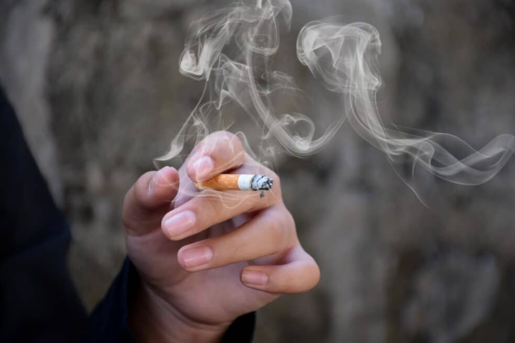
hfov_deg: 9.8
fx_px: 3004
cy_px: 172
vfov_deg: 6.5
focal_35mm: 210
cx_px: 258
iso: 450
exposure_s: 1/125
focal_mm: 140
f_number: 5.6
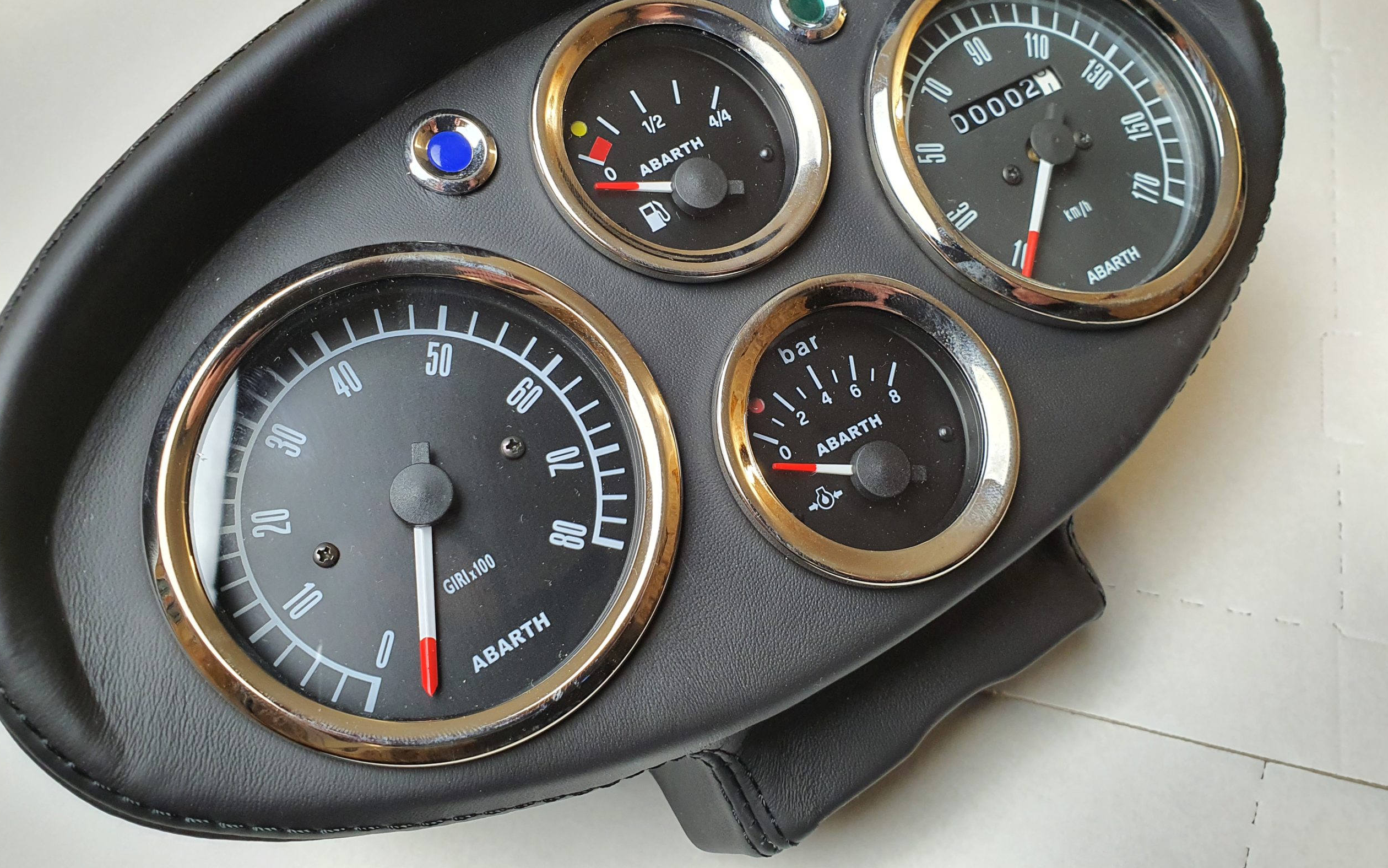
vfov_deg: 44.4
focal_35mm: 28
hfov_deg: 66.5
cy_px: 361
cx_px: 688
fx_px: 1059
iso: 250
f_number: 2.4
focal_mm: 4.3
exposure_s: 1/100
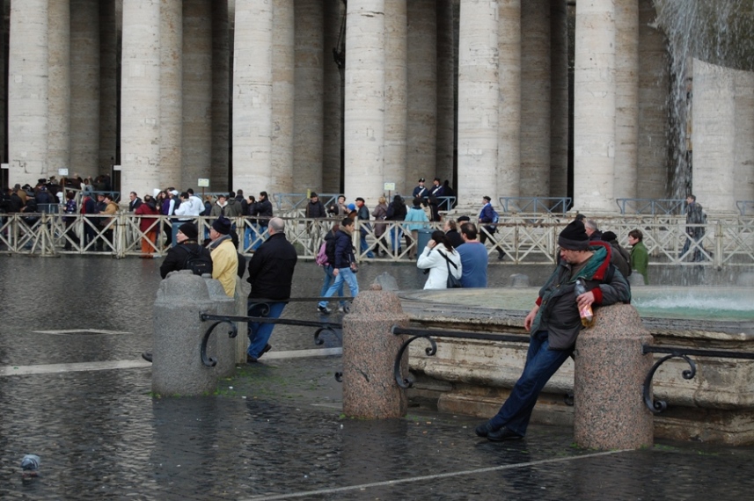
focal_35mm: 82
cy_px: 250
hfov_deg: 24.6
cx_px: 377
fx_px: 1727
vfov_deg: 16.5
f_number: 5.6
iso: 400
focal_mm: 55
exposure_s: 1/125
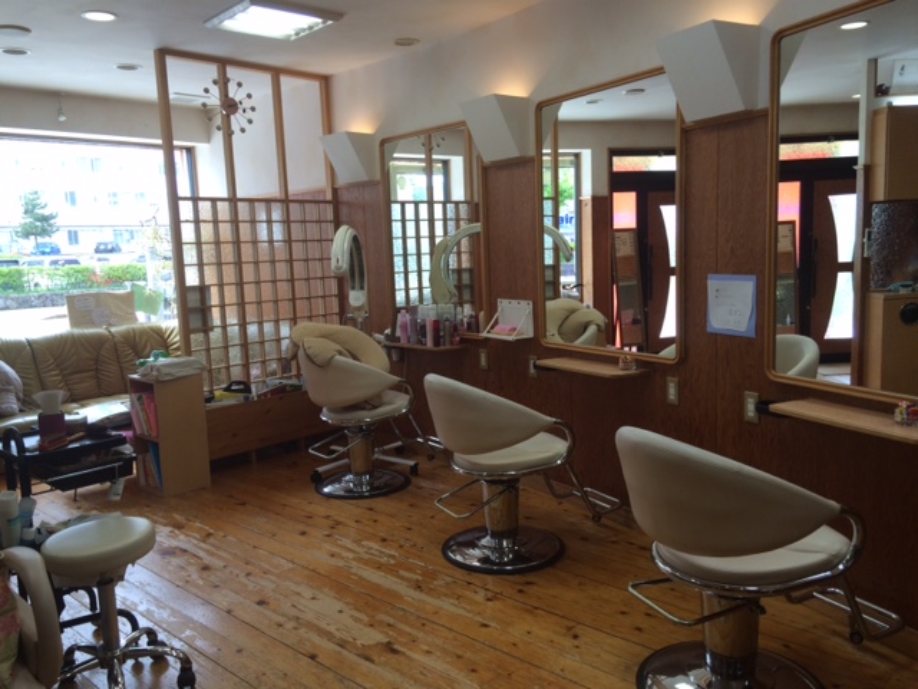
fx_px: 769
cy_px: 344
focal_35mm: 29
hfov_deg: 61.7
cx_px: 459
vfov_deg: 48.2
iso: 32
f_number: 2.2
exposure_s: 1/120
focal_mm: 4.15
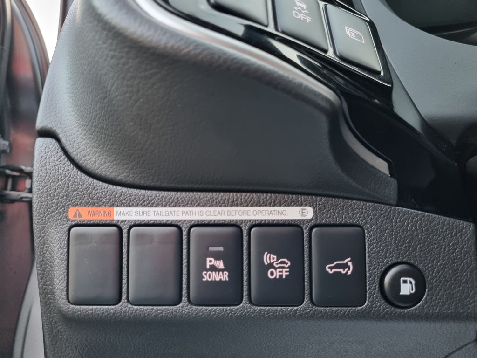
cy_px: 179
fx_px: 358
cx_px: 238
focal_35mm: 26
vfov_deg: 53.1
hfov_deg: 67.3
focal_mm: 5.4
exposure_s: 1/33
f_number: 1.8
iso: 640
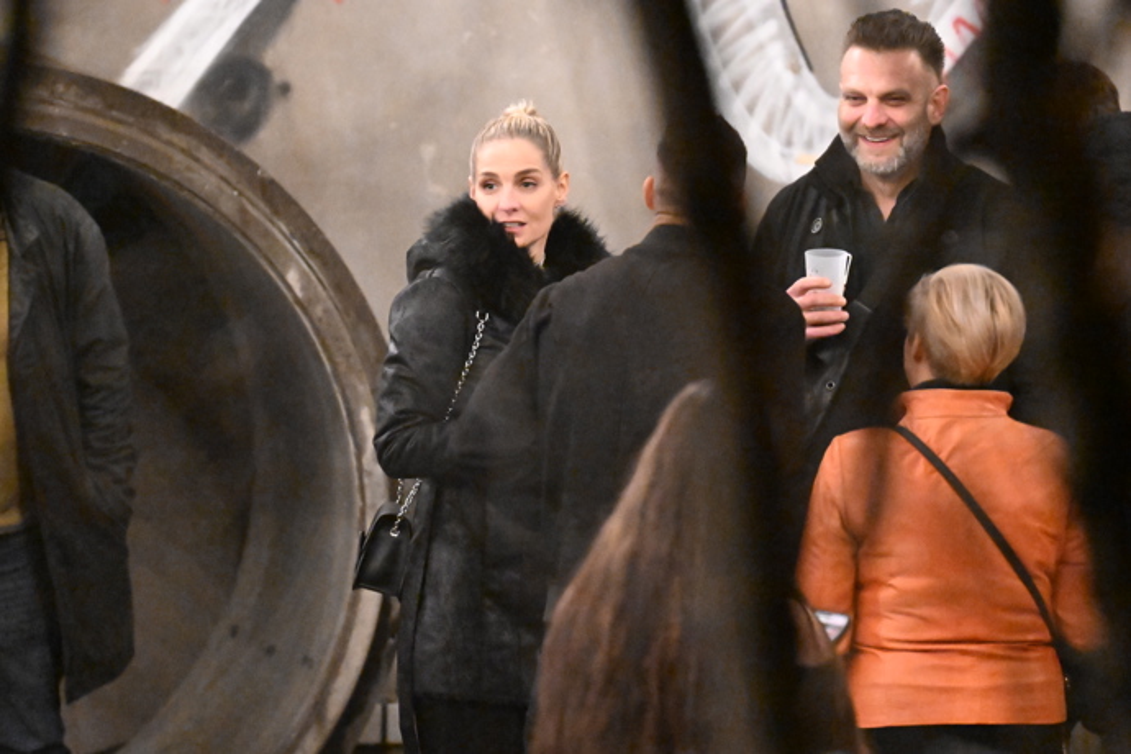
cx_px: 566
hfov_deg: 6.9
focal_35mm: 300
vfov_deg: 4.6
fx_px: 9424
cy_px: 377
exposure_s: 1/200
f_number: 2.8
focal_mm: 200
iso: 25600
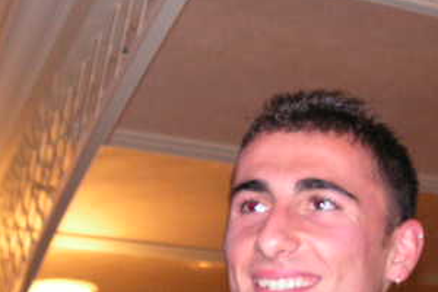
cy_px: 238
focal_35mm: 80
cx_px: 254
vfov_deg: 16.9
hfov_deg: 25.3
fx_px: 973
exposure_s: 1/40
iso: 200
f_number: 3.2
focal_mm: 6
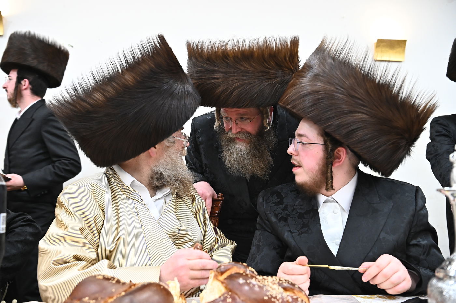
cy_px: 152
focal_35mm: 35
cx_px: 228
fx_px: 443
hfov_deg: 54.5
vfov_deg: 37.8
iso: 3200
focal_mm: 35
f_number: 4.5
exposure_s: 1/200
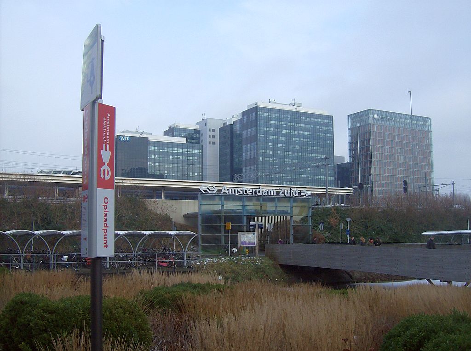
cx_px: 236
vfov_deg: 37.6
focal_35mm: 38
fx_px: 516
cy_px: 176
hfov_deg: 49.1
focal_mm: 6.4
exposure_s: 1/352
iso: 100
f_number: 4.8
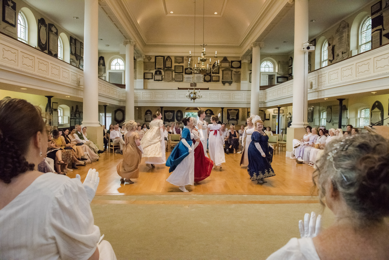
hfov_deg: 73.7
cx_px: 194
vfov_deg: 53.2
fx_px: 259
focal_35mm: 24
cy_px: 130
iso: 6400
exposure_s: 1/800
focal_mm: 24
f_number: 5.6
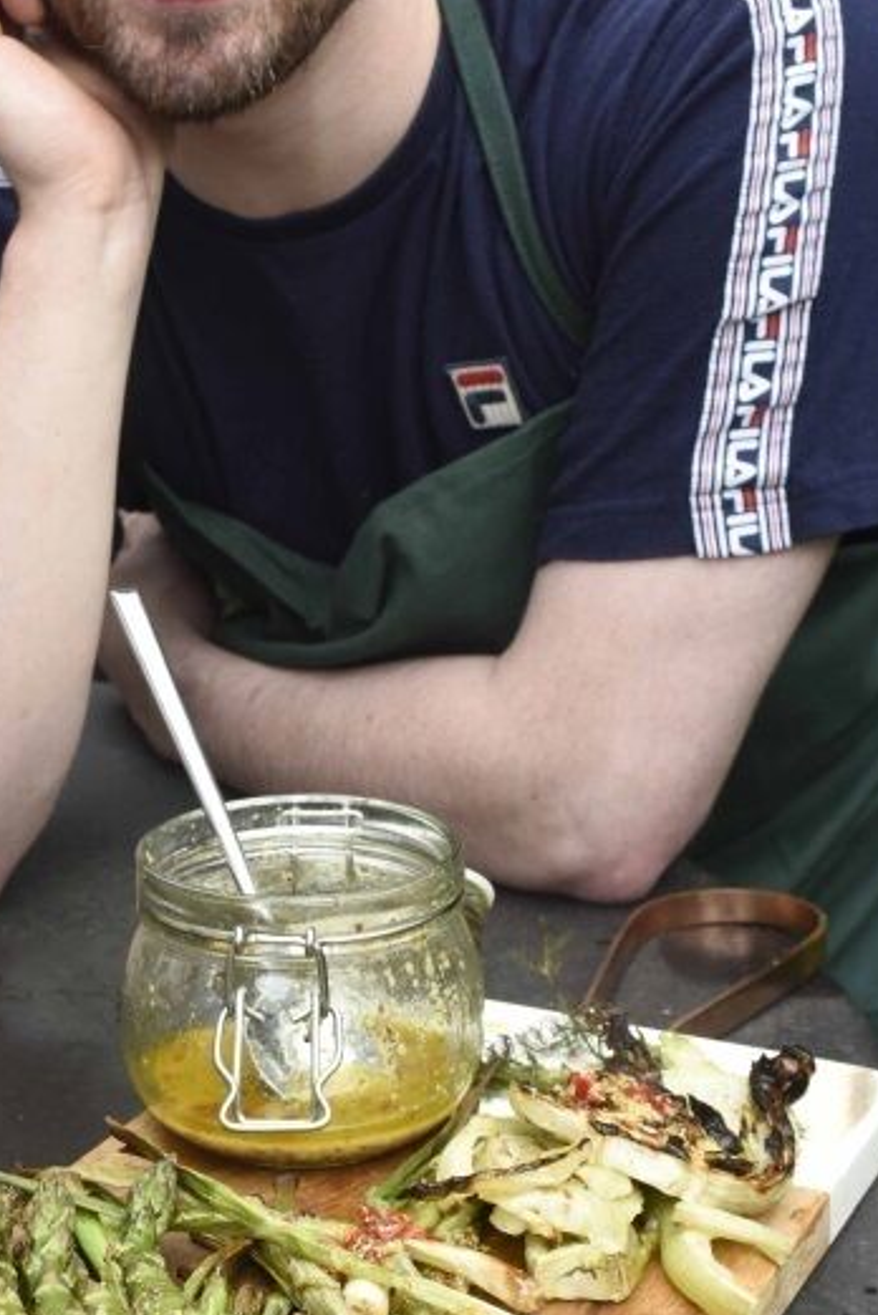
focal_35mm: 69
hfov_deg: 19.7
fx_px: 2521
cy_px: 642
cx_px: 295
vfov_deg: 29.2
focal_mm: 40
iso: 800
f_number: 10
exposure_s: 1/80
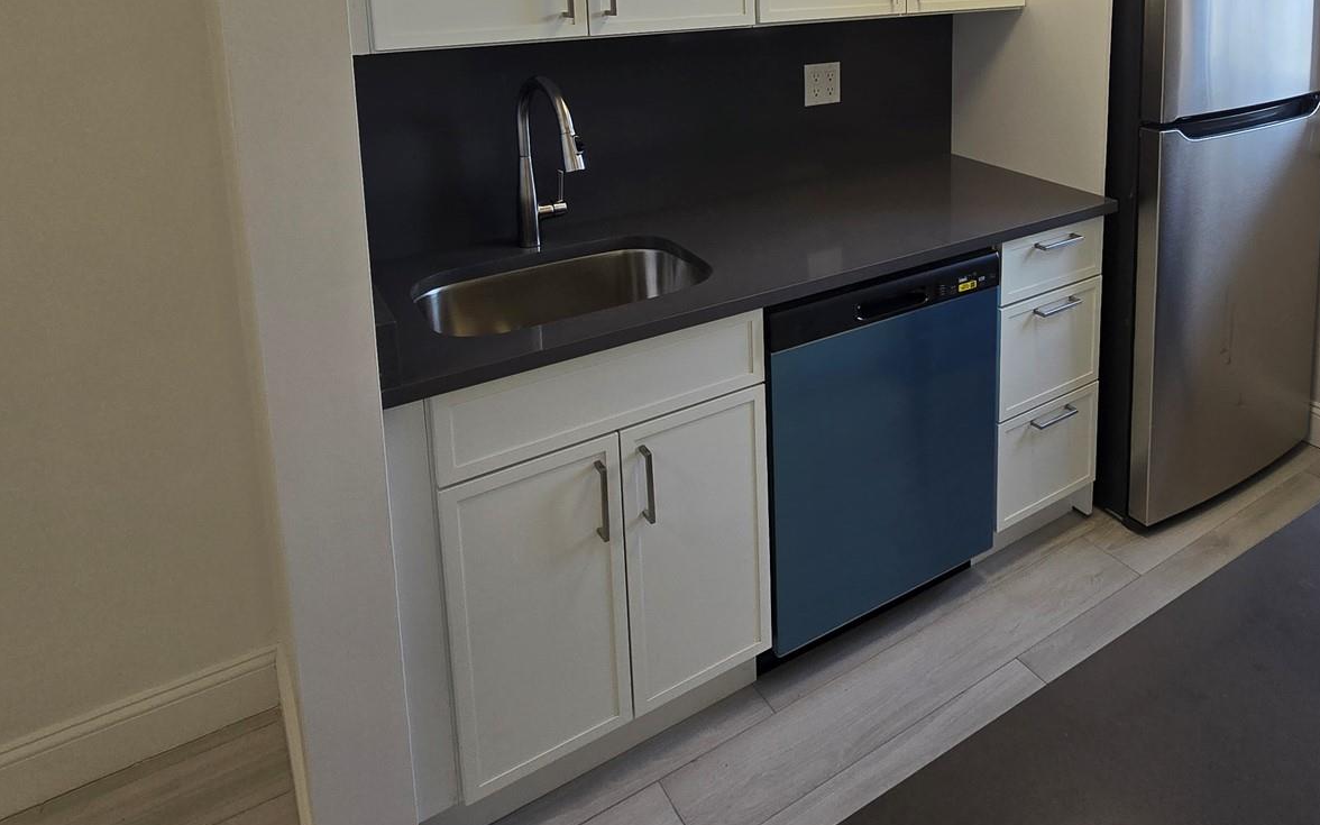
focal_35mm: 24
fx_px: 863
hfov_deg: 72.6
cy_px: 88
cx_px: 879
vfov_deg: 46.3
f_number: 2.2
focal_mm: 2.2
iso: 50
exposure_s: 1/131
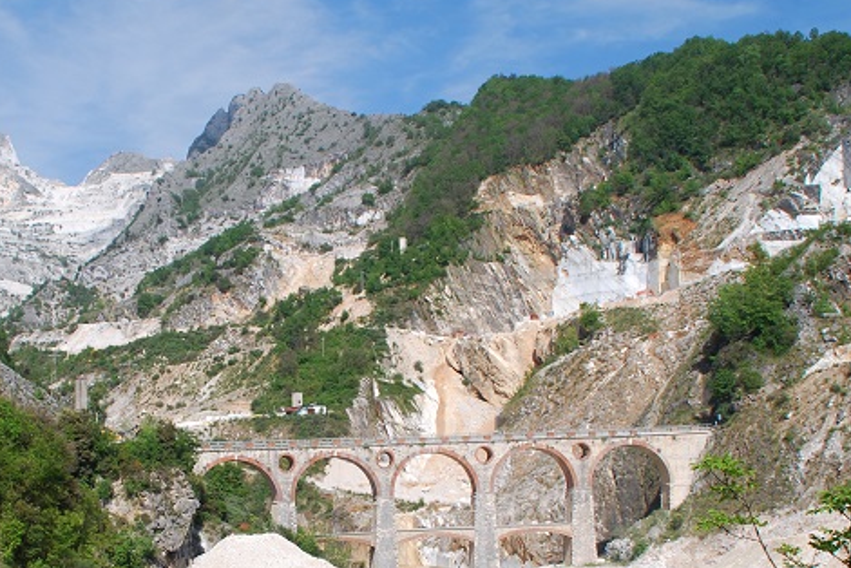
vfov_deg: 28.8
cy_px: 428
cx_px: 319
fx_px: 1088
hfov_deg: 42.4
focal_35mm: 46
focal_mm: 18
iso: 100
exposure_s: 1/250
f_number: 8
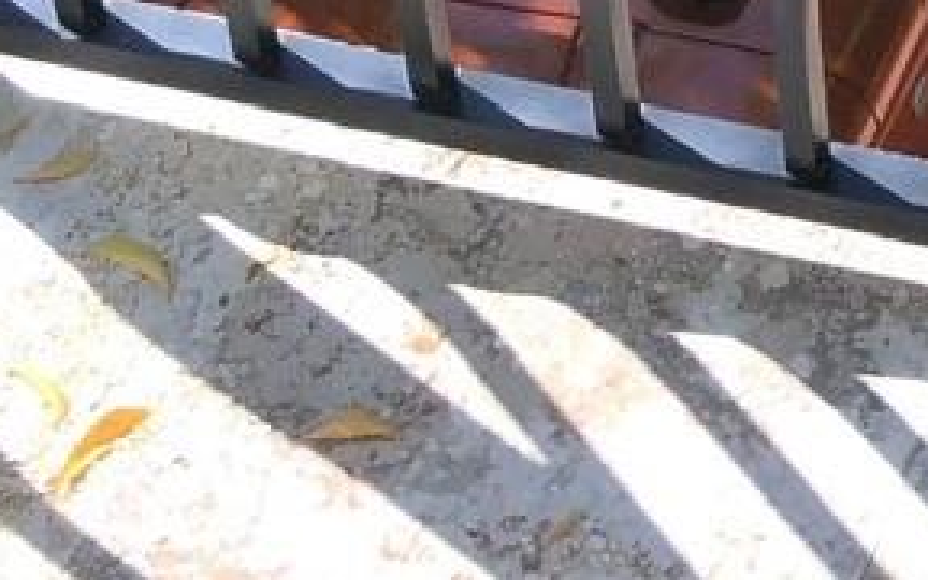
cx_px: 1328
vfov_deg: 8.7
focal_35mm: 132
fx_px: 3338
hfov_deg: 14.9
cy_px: -954
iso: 20
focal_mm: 3.99
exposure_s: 1/2315
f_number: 1.8
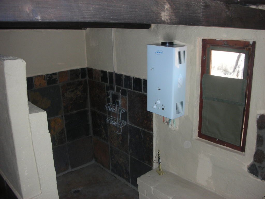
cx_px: 132
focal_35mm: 35
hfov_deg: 52.6
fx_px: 268
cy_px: 100
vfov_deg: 40.7
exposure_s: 1/60.1
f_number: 3
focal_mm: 5.8
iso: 110
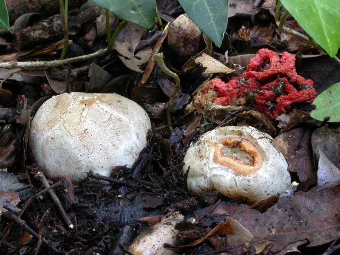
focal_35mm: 105
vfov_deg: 14.1
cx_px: 170
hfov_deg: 18.7
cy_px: 128
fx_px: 1031
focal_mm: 21.8
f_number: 10.4
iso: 200
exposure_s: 1/8
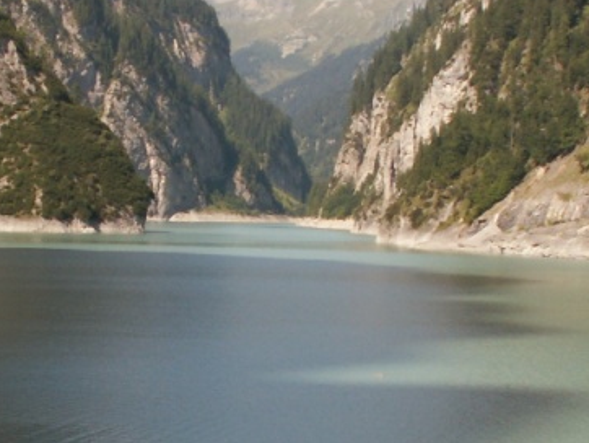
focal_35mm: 99
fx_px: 1686
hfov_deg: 19.8
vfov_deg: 15.0
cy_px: 215
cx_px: 225
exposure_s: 1/200
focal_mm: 5.86
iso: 50
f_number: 5.6
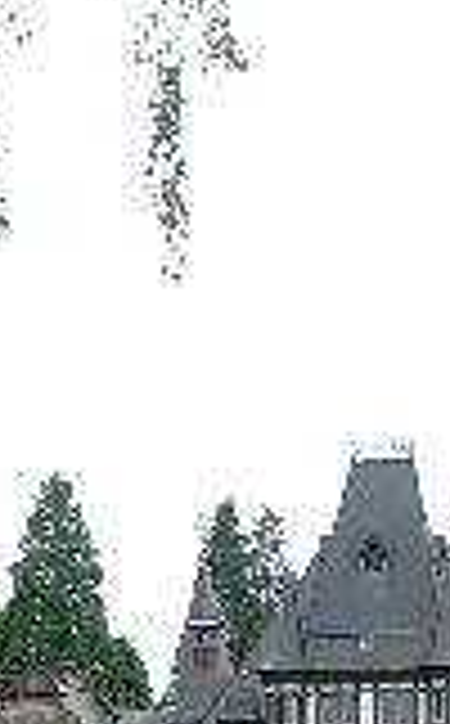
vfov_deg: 6.9
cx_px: 554
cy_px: 1097
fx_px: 5933
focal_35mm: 301
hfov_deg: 4.3
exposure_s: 1/316
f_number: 4
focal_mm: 11.76
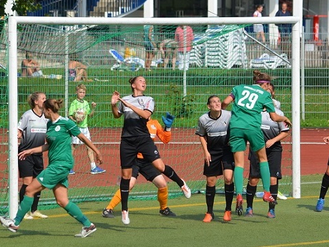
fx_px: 2871
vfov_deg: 4.9
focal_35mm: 302
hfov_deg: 6.6
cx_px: 185
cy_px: 121
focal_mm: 180
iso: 400
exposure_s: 1/1600
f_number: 7.1
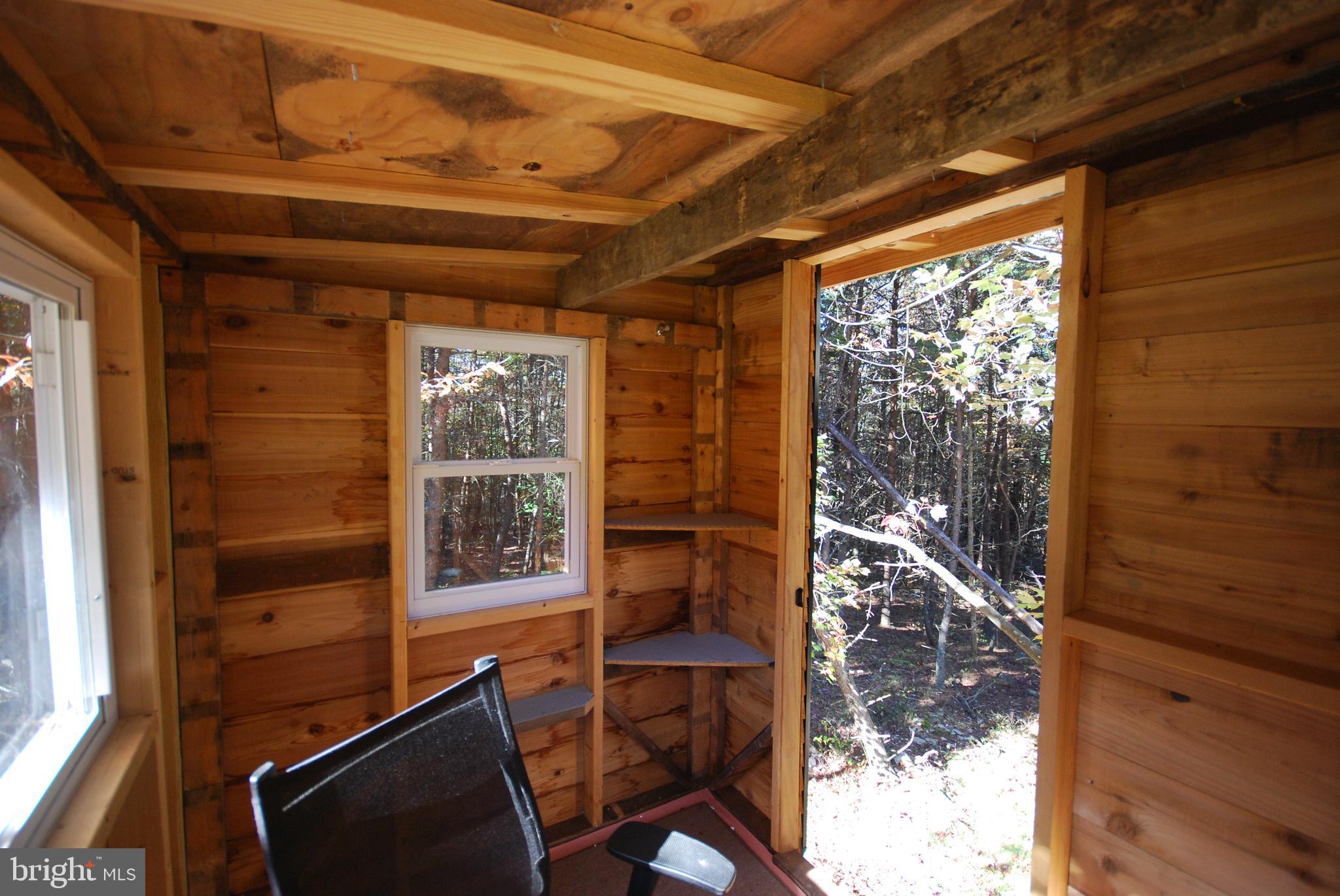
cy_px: 448
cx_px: 670
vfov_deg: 77.5
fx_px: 559
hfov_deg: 100.3
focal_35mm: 15
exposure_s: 1/60
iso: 400
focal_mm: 10
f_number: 4
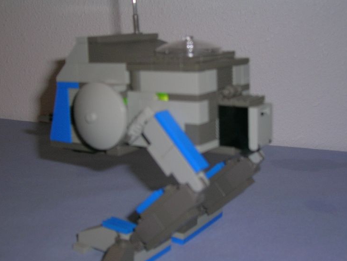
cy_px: 137
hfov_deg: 34.3
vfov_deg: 26.1
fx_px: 562
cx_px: 181
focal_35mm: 56
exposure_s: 1/60.1
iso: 50
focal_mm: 8
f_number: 3.2
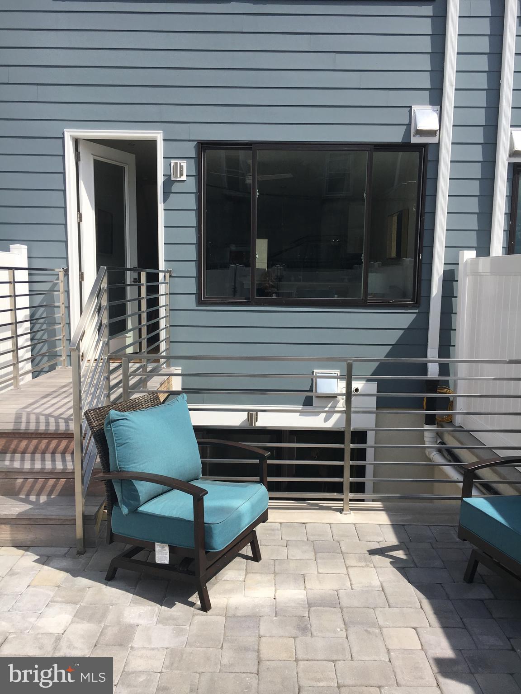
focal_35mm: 29
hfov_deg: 48.2
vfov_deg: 61.7
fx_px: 582
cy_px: 347
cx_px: 260
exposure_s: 1/1748
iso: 25
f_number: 2.2
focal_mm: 4.15
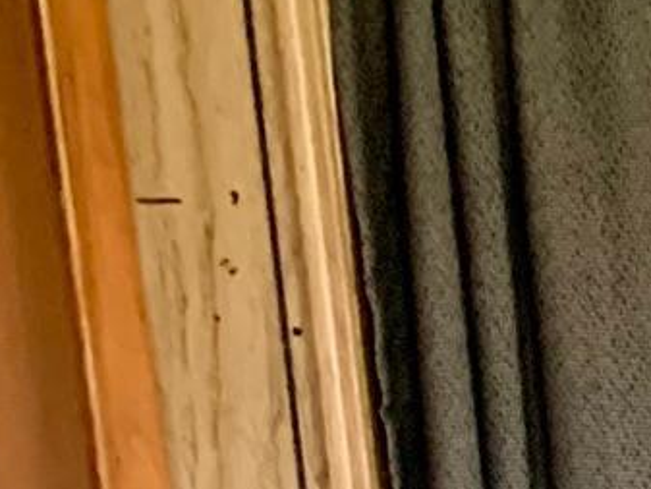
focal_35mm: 158
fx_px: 2972
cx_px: 1963
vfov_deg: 8.9
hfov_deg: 9.6
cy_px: 935
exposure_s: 1/60
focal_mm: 4.25
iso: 320
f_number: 1.8
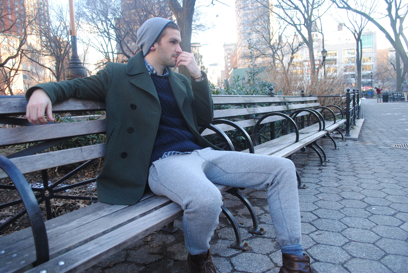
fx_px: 306
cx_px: 204
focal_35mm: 27
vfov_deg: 48.0
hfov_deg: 67.3
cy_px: 136
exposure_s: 1/60
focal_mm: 18
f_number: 4
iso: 200
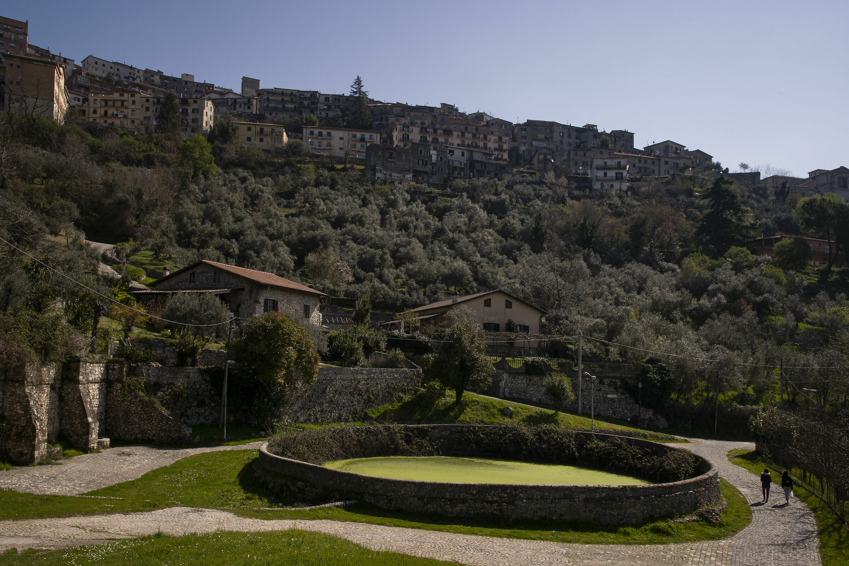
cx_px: 424
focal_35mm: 30
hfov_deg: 61.9
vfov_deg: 43.6
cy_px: 283
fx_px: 707
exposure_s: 1/40
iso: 50
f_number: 22
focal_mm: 20
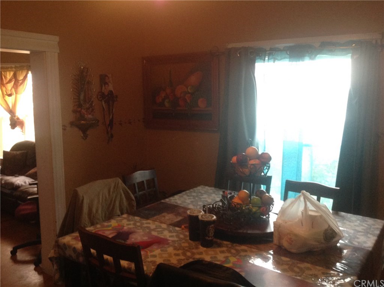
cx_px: 192
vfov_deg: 40.6
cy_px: 144
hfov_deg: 52.7
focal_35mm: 35
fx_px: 388
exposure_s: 1/15
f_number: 2.4
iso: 250
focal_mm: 4.28
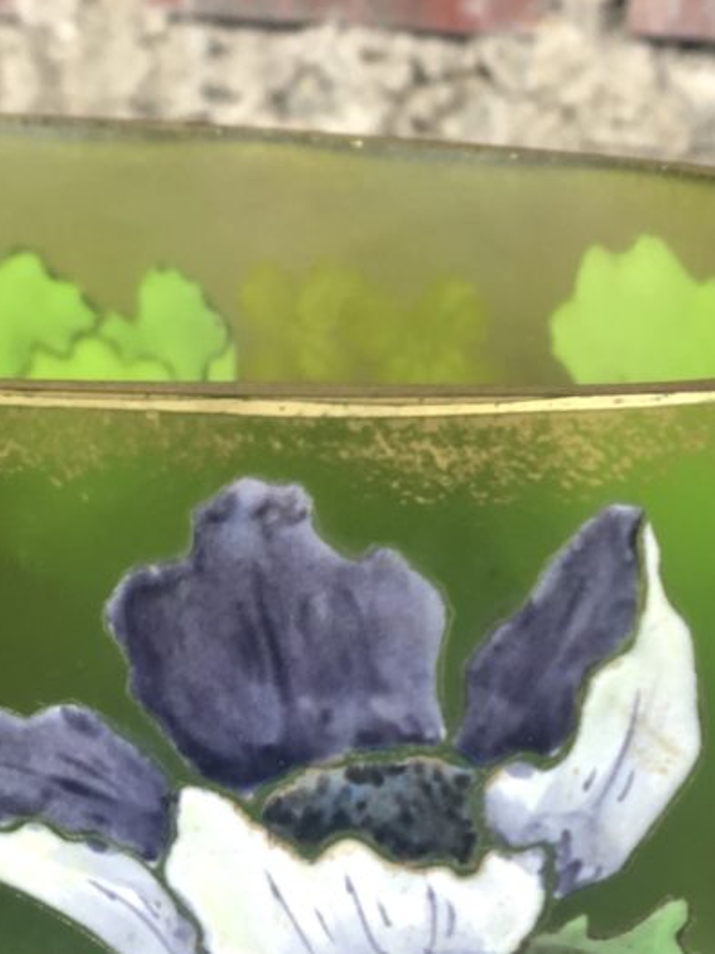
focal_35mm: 101
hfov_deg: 14.5
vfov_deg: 19.1
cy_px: 862
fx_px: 2783
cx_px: 639
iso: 80
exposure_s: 1/33
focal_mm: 6
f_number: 2.4
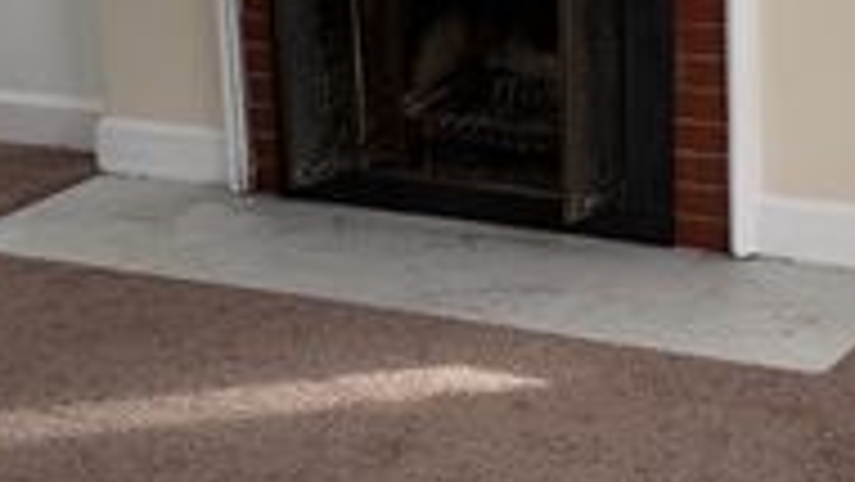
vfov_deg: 13.1
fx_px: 2086
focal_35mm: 92
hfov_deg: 22.8
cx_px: 702
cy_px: 61
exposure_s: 1/128
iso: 64
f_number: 1.78
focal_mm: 6.76
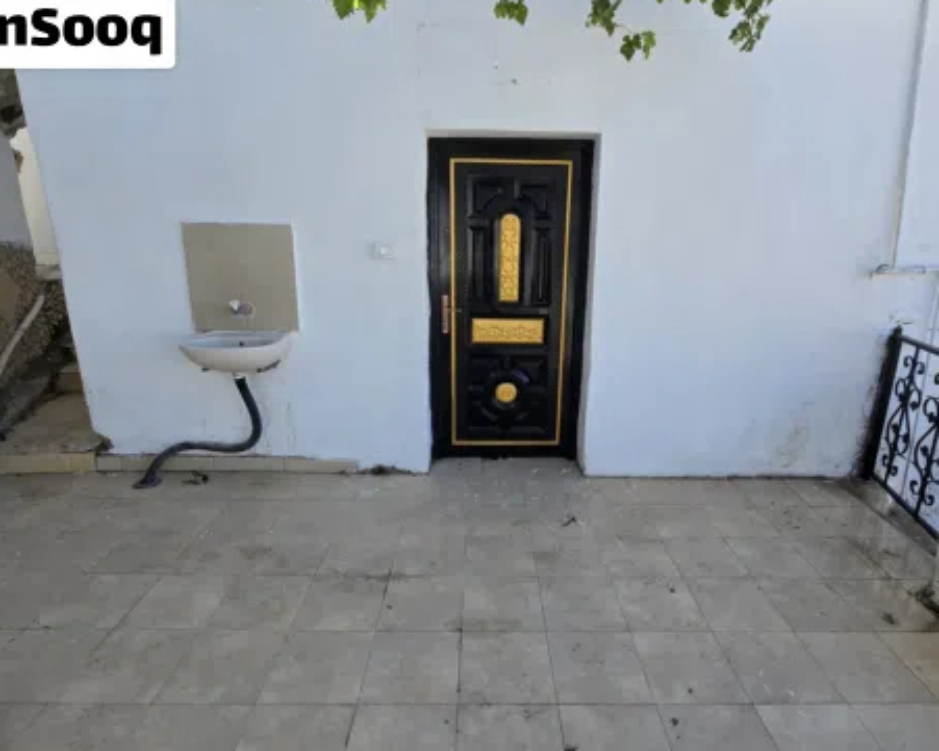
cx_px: 489
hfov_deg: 86.3
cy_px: 368
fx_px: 500
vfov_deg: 73.8
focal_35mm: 18
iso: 50
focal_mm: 2.2
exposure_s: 1/641
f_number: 2.2
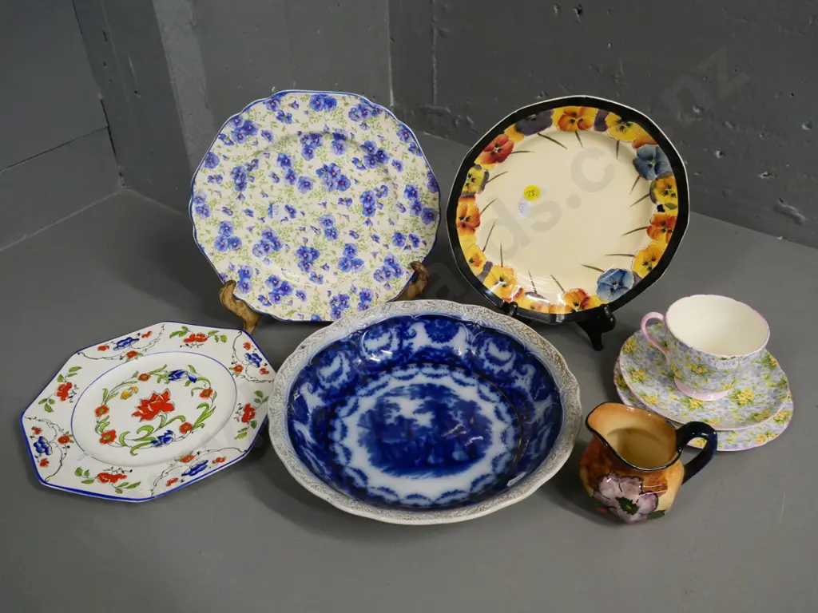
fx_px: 803
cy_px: 306
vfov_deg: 41.8
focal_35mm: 34
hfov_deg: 54.0
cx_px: 409
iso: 3200
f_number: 7.1
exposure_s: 1/80
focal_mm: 17
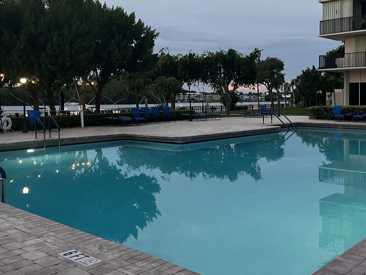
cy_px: 107
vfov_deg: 36.7
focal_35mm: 39
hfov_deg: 47.2
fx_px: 412
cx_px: 241
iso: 200
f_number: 1.5
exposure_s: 1/60
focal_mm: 5.7
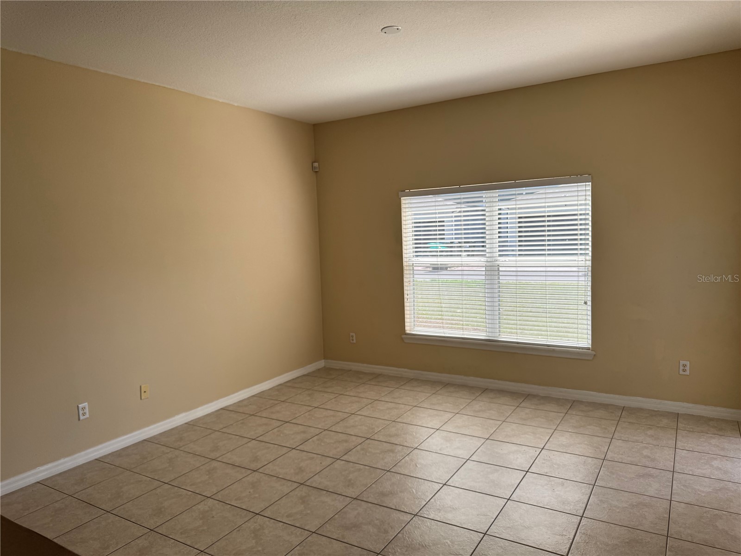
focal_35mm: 24
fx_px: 514
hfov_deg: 71.6
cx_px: 370
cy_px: 278
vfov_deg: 56.8
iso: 80
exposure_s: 1/765
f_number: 1.78
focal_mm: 6.76
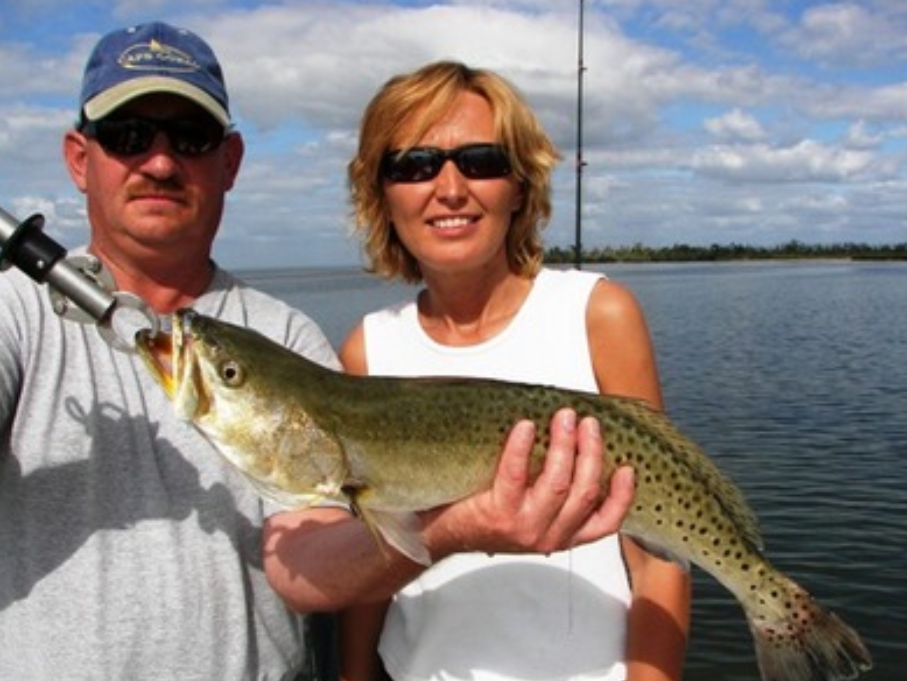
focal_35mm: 37
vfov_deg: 38.7
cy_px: 343
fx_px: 970
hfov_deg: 50.1
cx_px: 443
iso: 50
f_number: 5.6
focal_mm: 6
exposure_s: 1/640
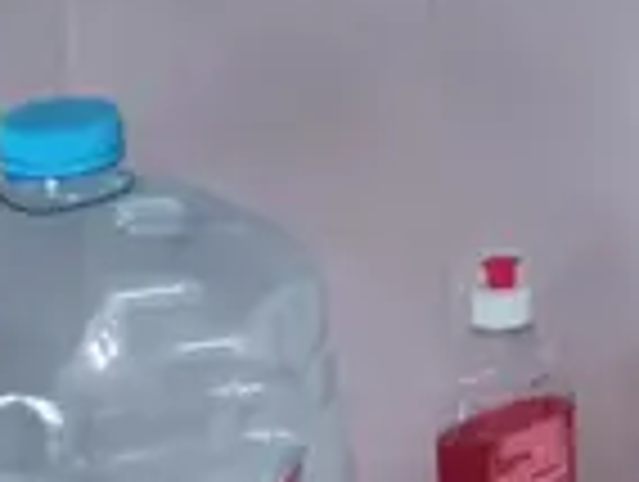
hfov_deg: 8.9
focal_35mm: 190
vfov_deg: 7.7
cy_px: -243
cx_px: 1755
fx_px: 3513
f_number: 1.9
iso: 4667
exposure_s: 1/100
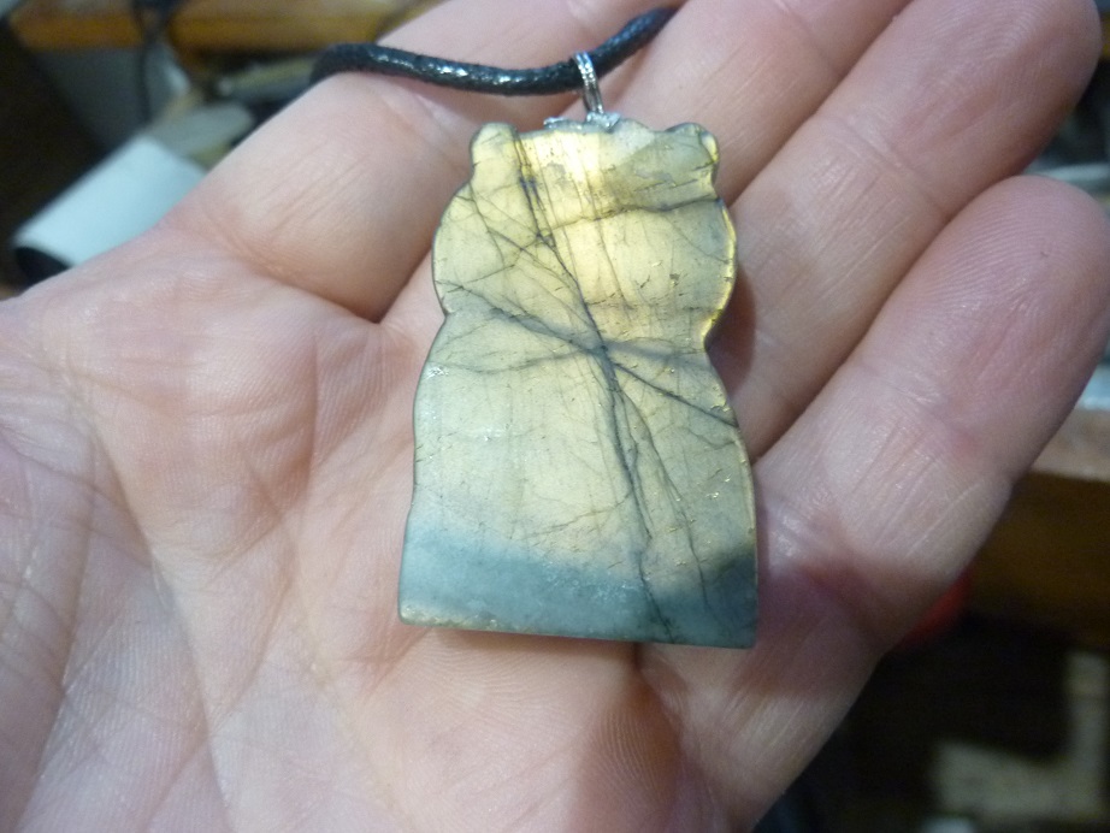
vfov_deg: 54.9
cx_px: 555
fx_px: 802
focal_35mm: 25
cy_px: 416
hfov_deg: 69.4
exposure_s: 1/8
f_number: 3.3
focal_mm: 4.1
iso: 400
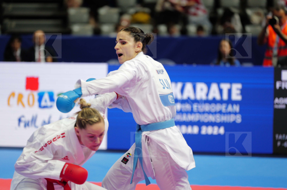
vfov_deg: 6.8
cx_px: 144
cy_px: 95
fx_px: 1592
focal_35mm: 200
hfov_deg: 10.3
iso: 2000
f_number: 2.8
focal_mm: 200
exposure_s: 1/1000
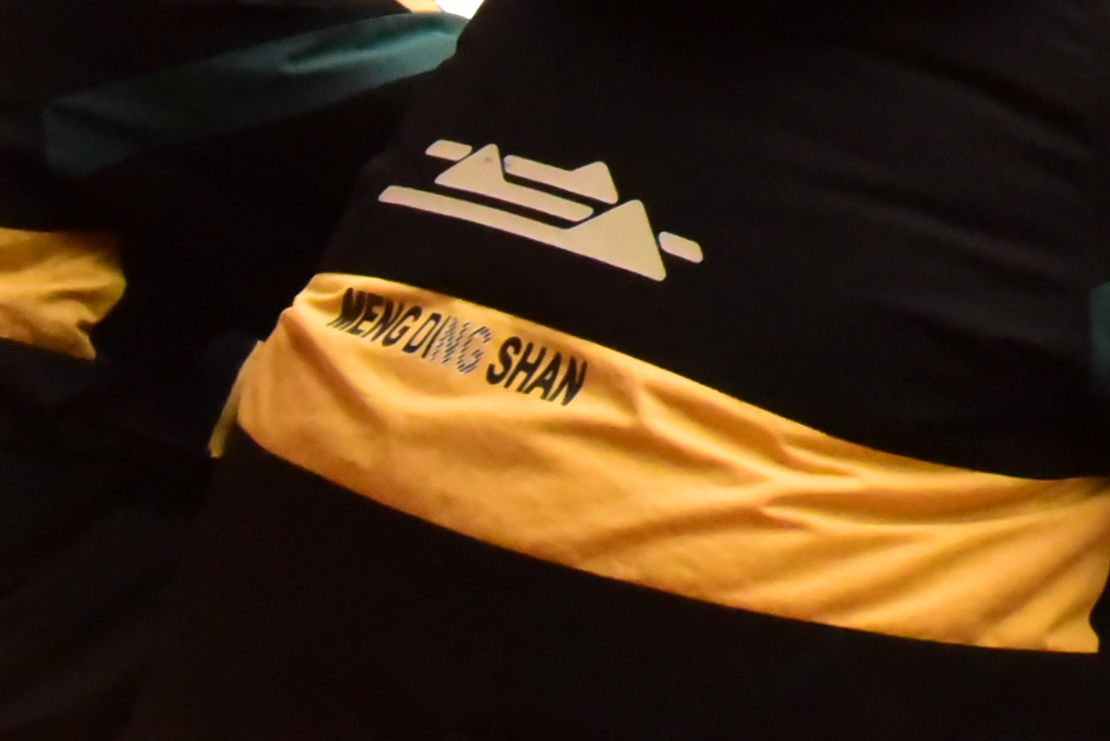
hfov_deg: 15.8
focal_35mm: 107
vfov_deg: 11.8
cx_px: 2086
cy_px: -584
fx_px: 3301
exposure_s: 1/60
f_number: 20
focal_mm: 24
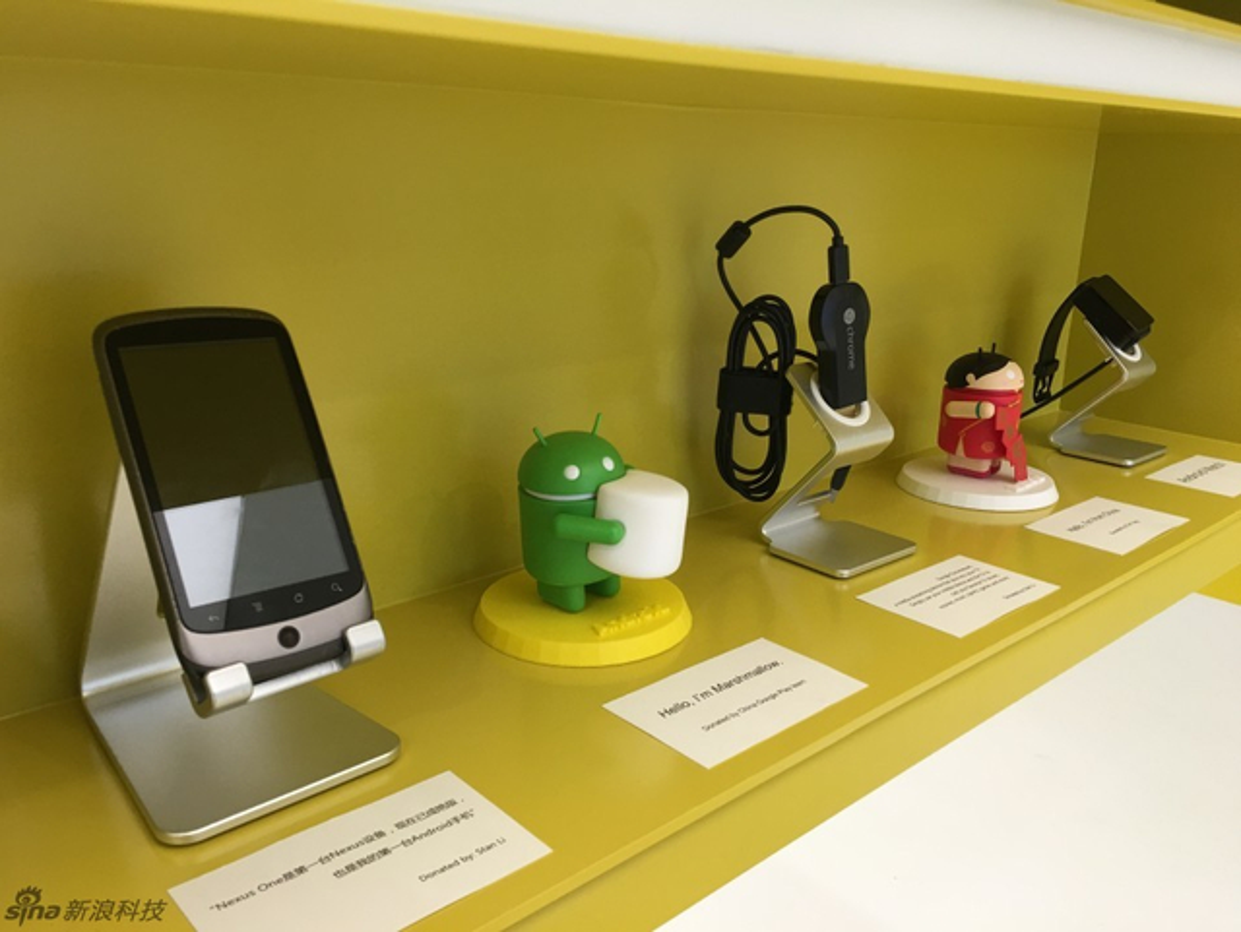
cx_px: 620
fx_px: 1040
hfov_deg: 61.6
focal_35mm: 29
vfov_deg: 48.3
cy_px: 466
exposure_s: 1/17
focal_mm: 4.15
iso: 40
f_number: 2.2
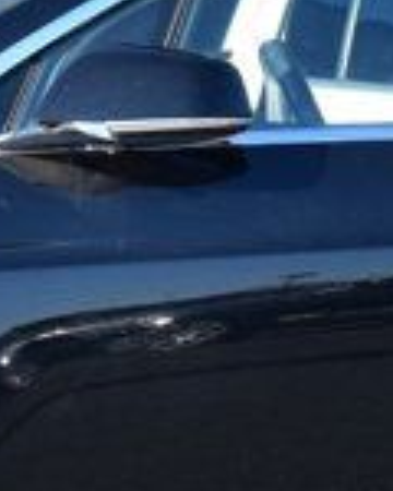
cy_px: 255
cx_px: 488
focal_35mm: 327
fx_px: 4754
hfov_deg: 4.7
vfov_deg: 5.9
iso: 400
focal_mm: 34
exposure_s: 1/200
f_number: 10
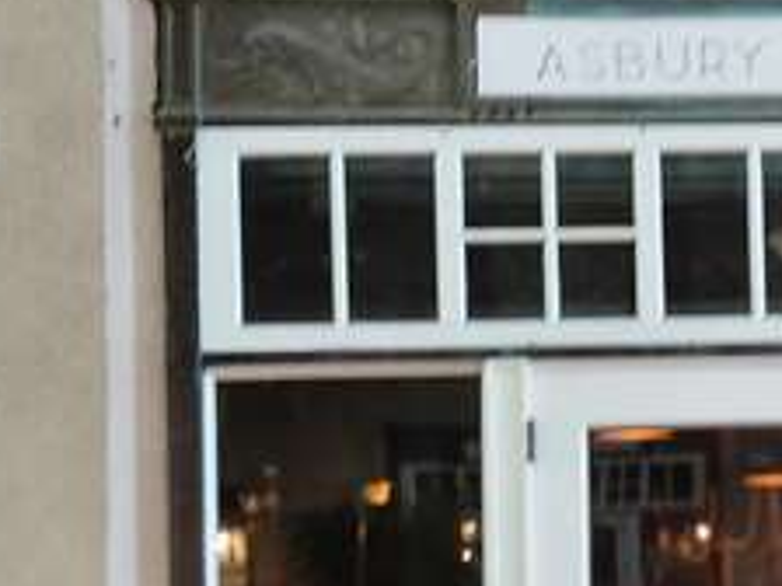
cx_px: 1124
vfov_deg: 17.7
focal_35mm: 82
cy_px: 520
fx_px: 1852
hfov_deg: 20.8
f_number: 1.8
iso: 320
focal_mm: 5.4
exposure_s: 1/60
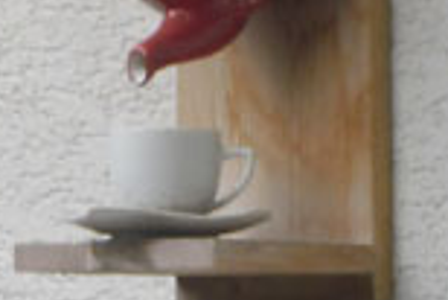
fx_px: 5107
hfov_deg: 5.0
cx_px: 192
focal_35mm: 410
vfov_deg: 3.4
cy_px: -70
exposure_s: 1/90
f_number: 5.9
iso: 200
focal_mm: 24.5
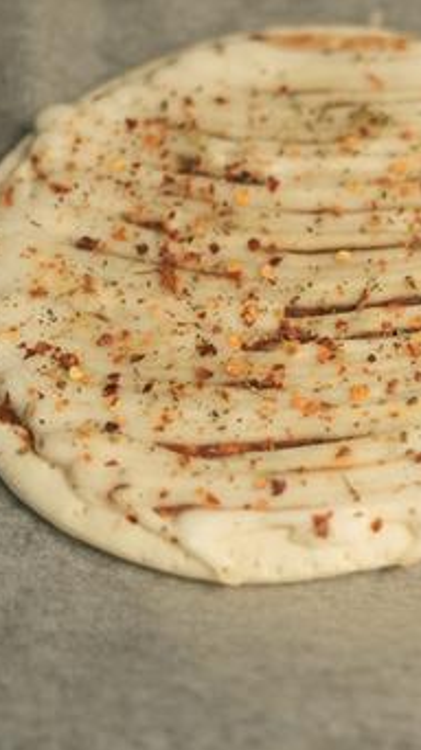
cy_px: 364
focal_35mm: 92
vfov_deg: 23.2
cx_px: 433
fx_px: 1829
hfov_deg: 12.9
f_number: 1.8
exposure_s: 1/500
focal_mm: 50
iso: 400
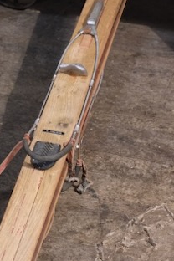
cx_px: 33
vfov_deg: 20.0
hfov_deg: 13.4
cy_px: 120
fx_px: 739
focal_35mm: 102
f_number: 4
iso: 3200
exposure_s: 1/125
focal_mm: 35
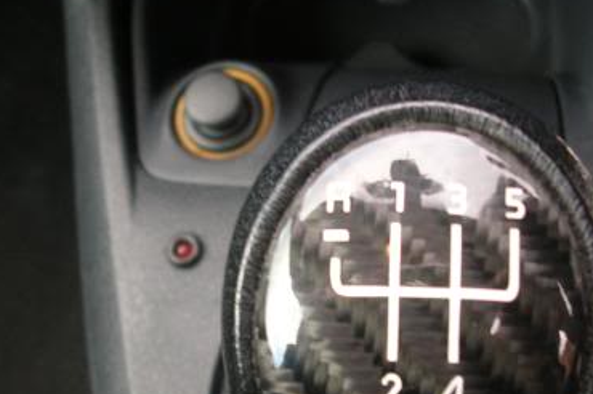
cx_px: 351
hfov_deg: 31.8
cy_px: 262
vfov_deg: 21.5
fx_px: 1037
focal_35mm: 63
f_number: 2.8
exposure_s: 1/14
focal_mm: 5.8
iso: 50
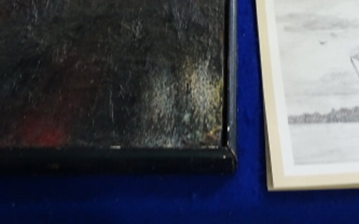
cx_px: 287
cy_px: -8
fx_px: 479
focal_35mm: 49
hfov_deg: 39.5
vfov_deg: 24.9
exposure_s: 1/30
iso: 400
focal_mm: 4.1
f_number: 3.5
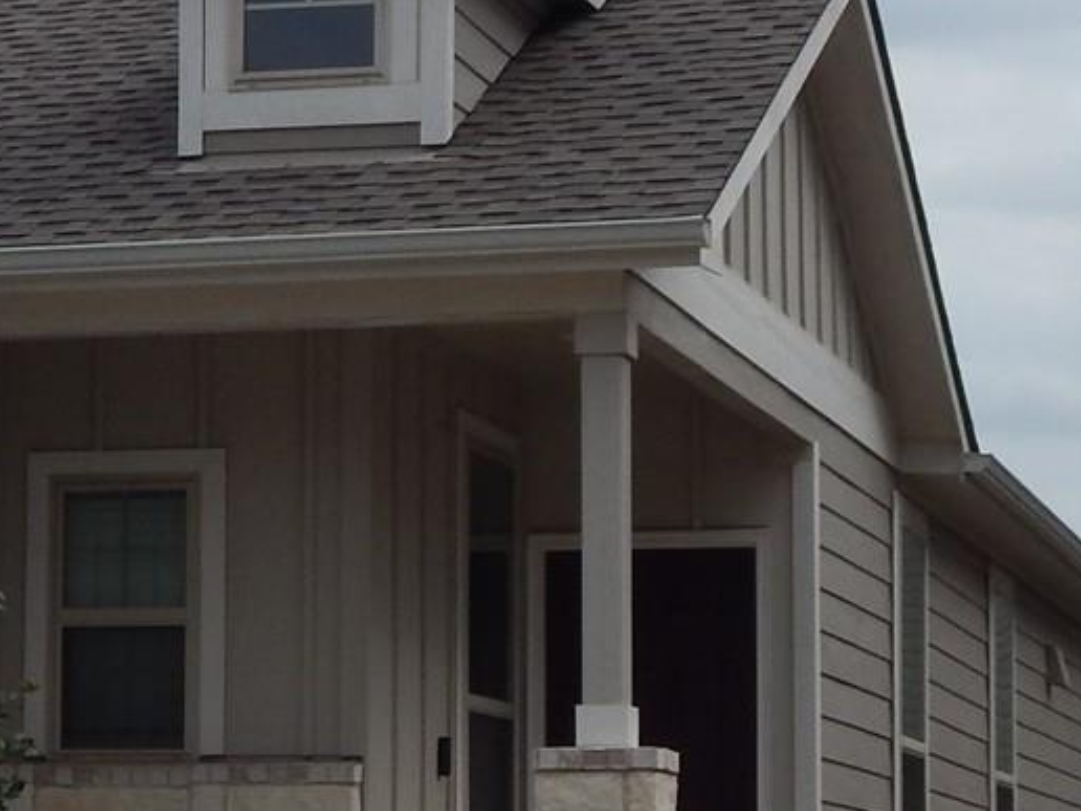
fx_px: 4341
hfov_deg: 14.1
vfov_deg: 10.7
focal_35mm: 139
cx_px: 153
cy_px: 398
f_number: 3.3
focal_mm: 6.1
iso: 125
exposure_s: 1/1500
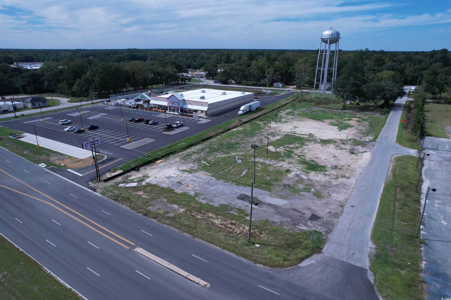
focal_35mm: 22
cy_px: 150
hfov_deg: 78.6
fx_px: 276
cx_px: 226
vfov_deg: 57.2
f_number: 2.8
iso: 130
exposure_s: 1/3200
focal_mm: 8.38
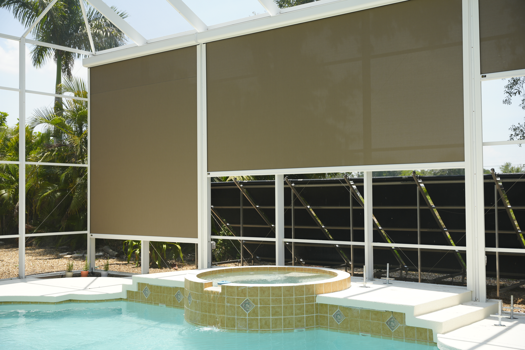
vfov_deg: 31.1
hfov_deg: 45.2
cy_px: 175
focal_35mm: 43
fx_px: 630
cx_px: 262
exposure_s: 1/200
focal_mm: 43.2
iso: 100
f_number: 4.5
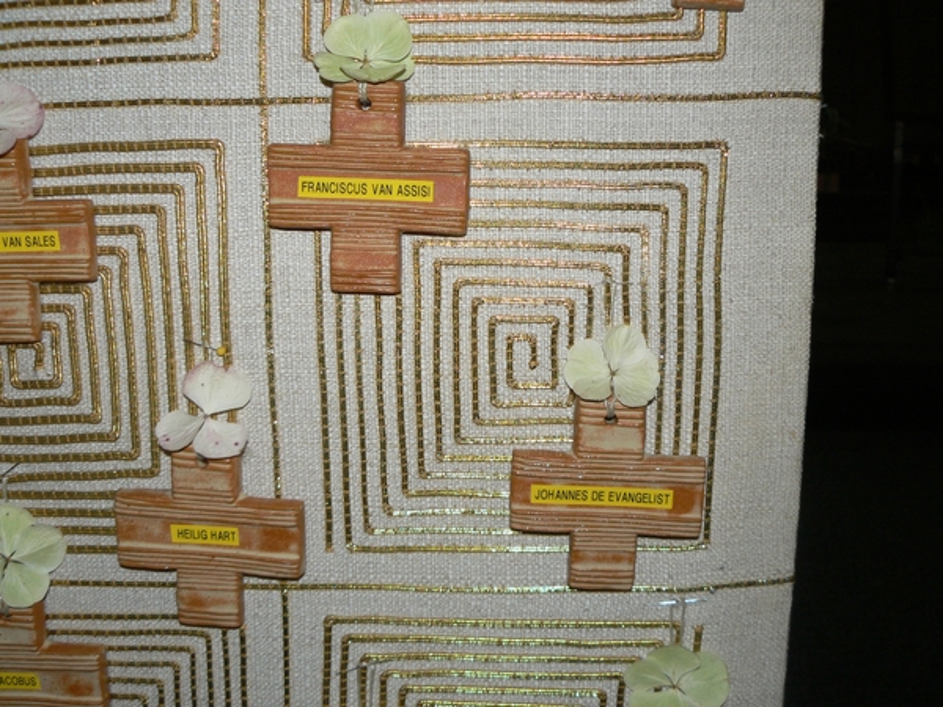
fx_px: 981
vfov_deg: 39.7
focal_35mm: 36
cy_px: 354
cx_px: 472
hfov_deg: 51.4
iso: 100
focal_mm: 6
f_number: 2.8
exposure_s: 1/30
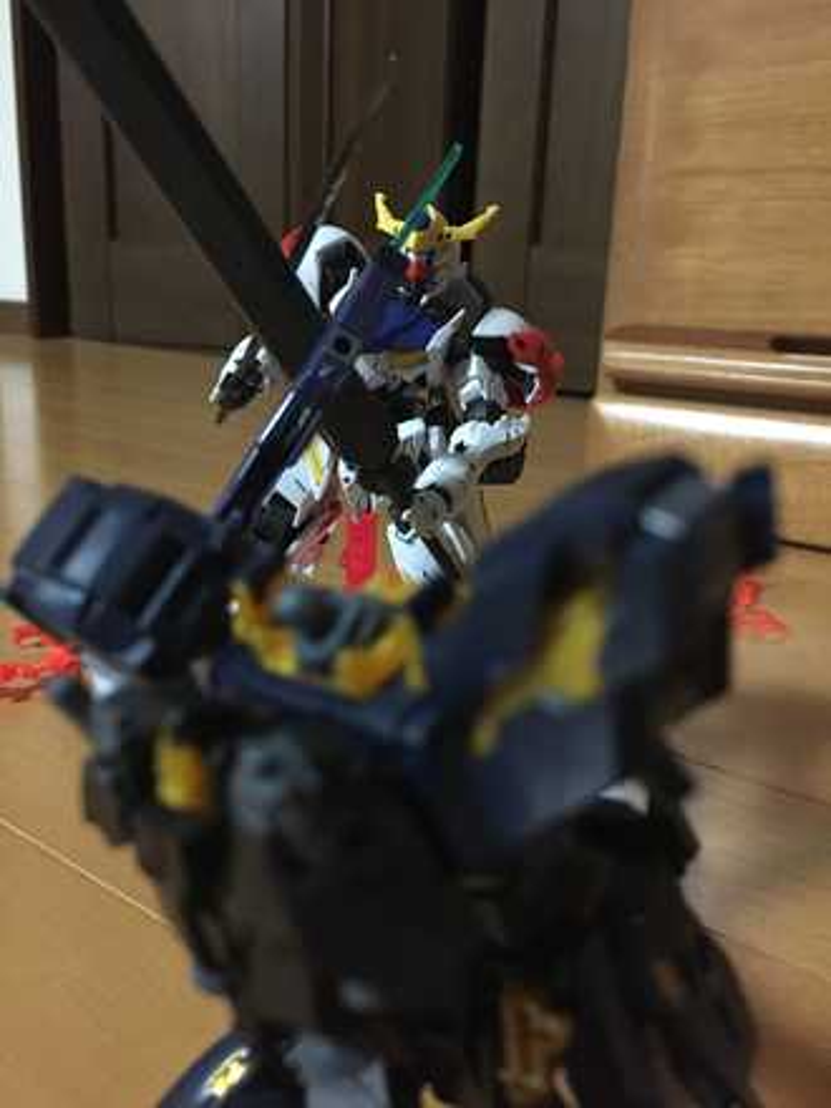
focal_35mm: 29
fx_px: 928
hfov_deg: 48.2
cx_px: 416
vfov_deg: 61.7
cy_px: 554
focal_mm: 4.15
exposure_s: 1/15
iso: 640
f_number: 2.2
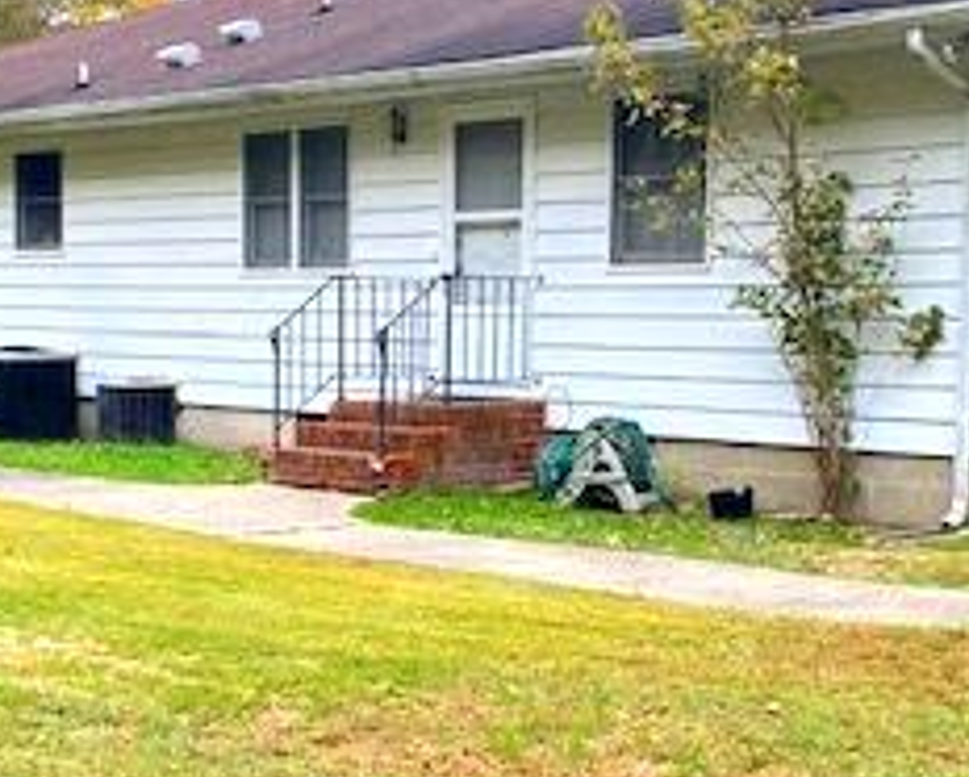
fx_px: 2009
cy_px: 505
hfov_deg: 27.1
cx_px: 505
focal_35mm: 70
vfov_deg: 21.8
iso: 32
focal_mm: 4.25
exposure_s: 1/122
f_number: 1.8
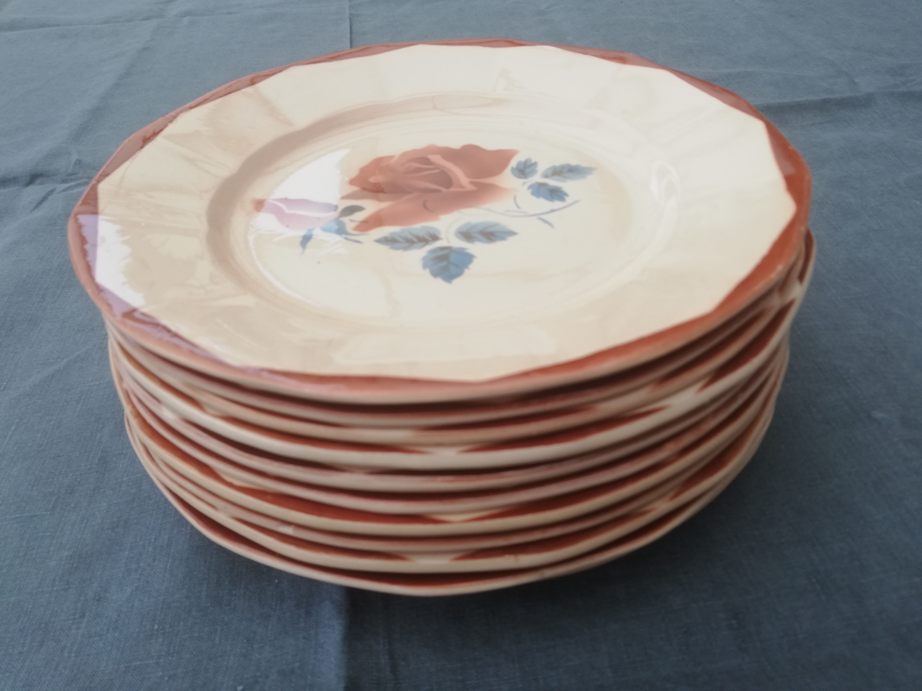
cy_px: 346
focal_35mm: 27
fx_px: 719
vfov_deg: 51.4
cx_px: 461
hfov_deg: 65.3
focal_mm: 3.81
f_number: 2.2
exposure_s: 1/50
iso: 64
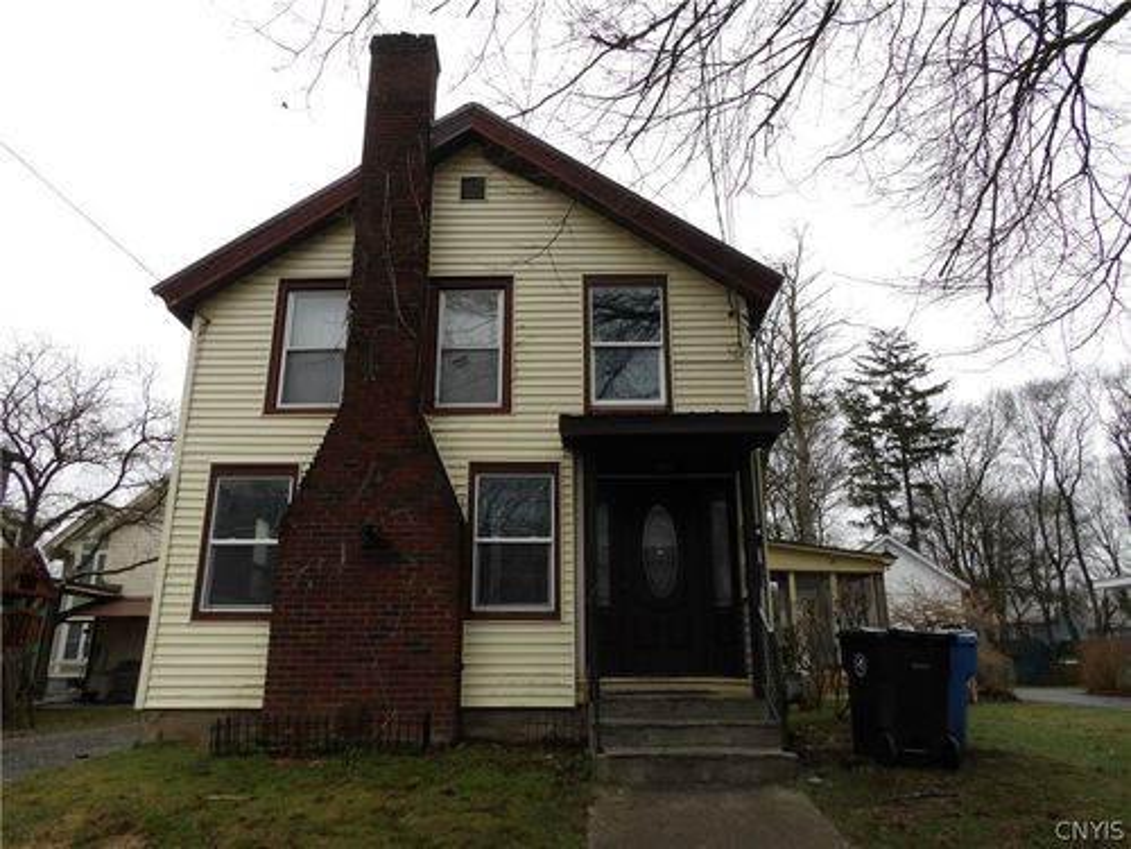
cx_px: 566
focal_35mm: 24
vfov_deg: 56.8
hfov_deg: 71.6
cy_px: 424
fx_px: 784
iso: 100
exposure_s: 1/265
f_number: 4.1
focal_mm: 4.3
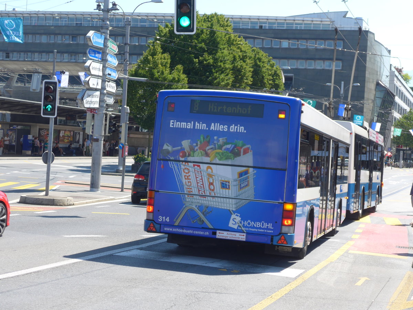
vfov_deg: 21.0
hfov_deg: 27.8
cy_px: 155
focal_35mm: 70
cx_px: 206
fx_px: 835
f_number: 4.1
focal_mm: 14.2
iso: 80
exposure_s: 1/400
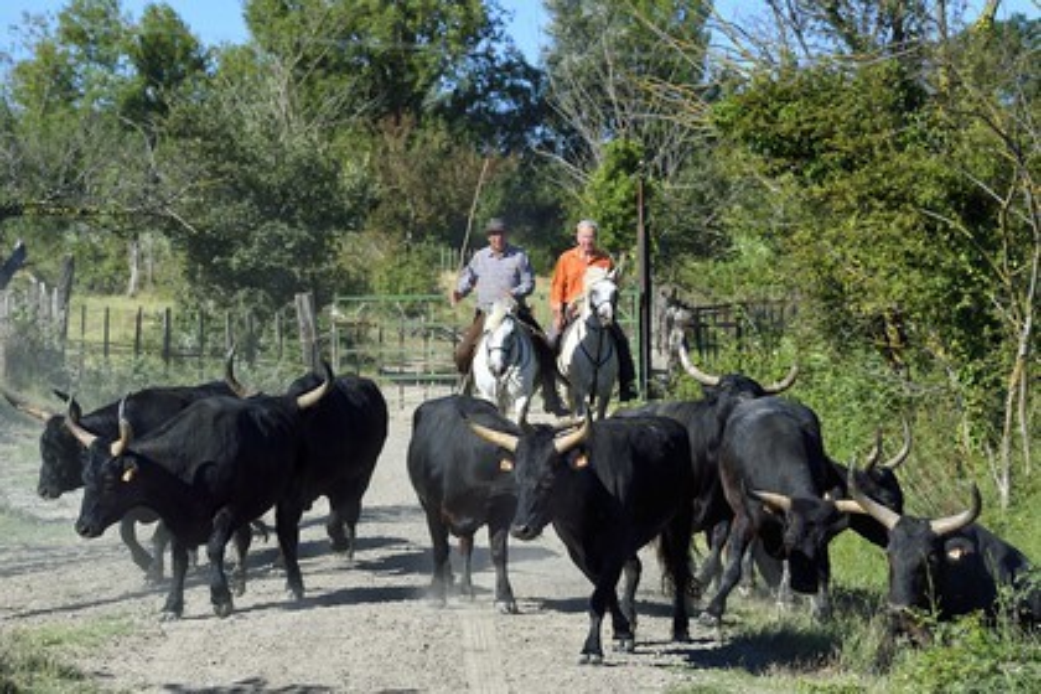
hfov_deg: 12.5
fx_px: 4771
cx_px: 520
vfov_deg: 8.3
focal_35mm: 165
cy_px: 347
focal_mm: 165
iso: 400
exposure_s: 1/500
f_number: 11
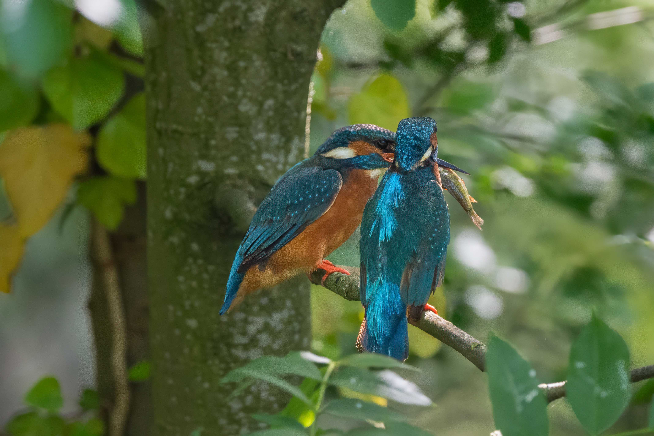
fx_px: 18165
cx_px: 327
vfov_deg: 1.4
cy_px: 218
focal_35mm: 1000
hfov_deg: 2.1
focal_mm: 500
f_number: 5.6
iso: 1600
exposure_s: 1/500
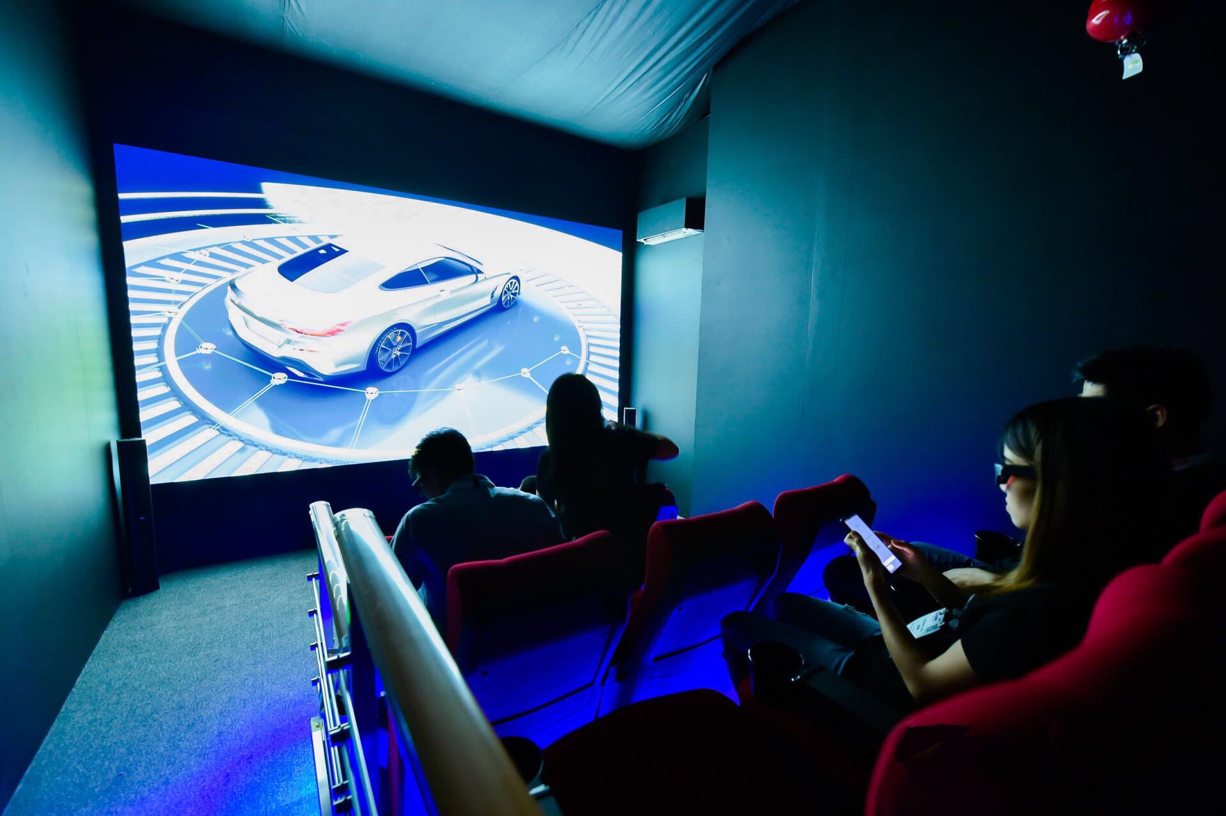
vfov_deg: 81.1
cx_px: 613
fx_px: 477
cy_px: 408
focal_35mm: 14
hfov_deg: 104.3
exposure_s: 1/30
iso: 1250
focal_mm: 14
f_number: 2.8
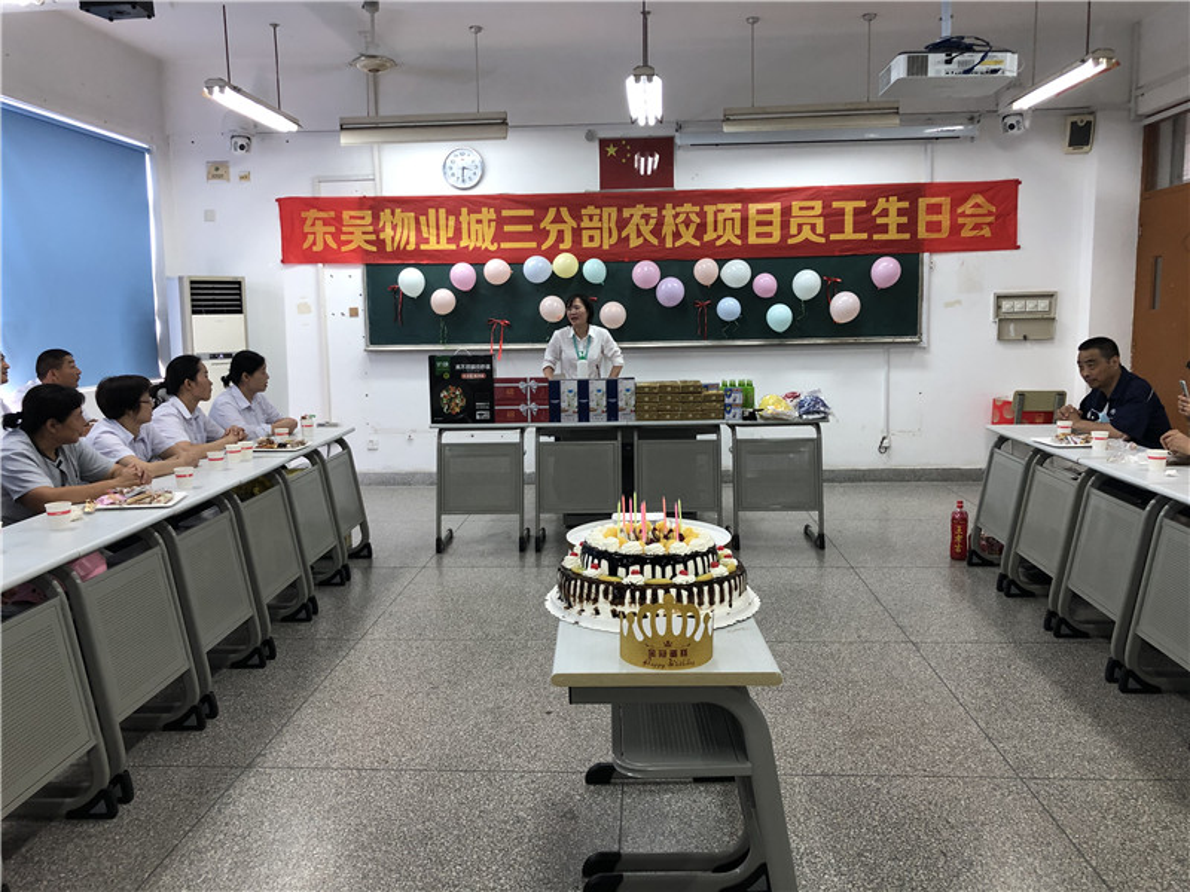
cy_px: 446
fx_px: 963
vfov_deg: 49.7
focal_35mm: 28
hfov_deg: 63.4
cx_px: 595
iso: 40
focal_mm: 3.99
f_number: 1.8
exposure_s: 1/20
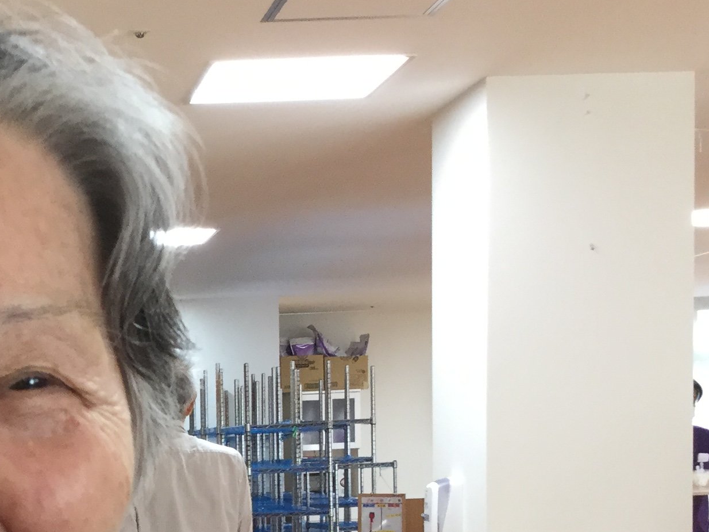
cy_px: 608
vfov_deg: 17.3
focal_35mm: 82
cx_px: 5
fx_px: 1679
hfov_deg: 22.9
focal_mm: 3.3
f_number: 2.4
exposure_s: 1/30
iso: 50
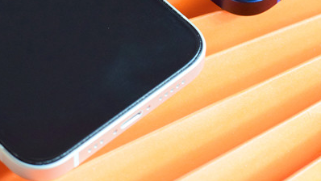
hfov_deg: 15.5
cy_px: 23
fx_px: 1175
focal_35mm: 138
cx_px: 194
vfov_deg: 8.8
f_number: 5
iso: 1600
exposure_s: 1/60
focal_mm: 50
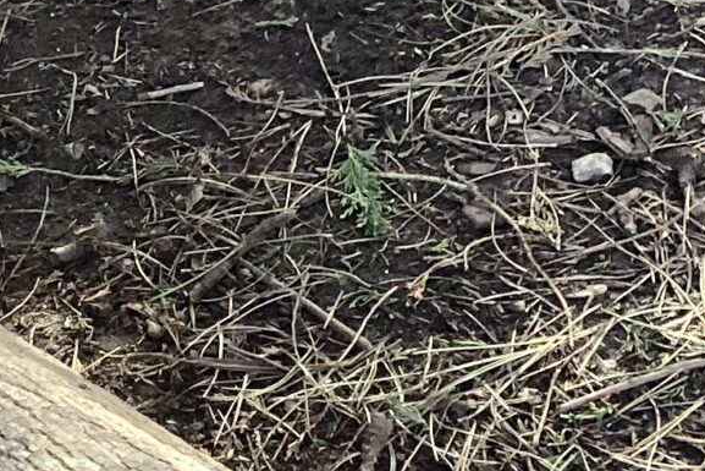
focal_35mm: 143
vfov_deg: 9.6
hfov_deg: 14.1
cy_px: 42
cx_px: -2
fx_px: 2801
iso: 100
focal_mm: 3.3
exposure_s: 1/60
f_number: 2.4
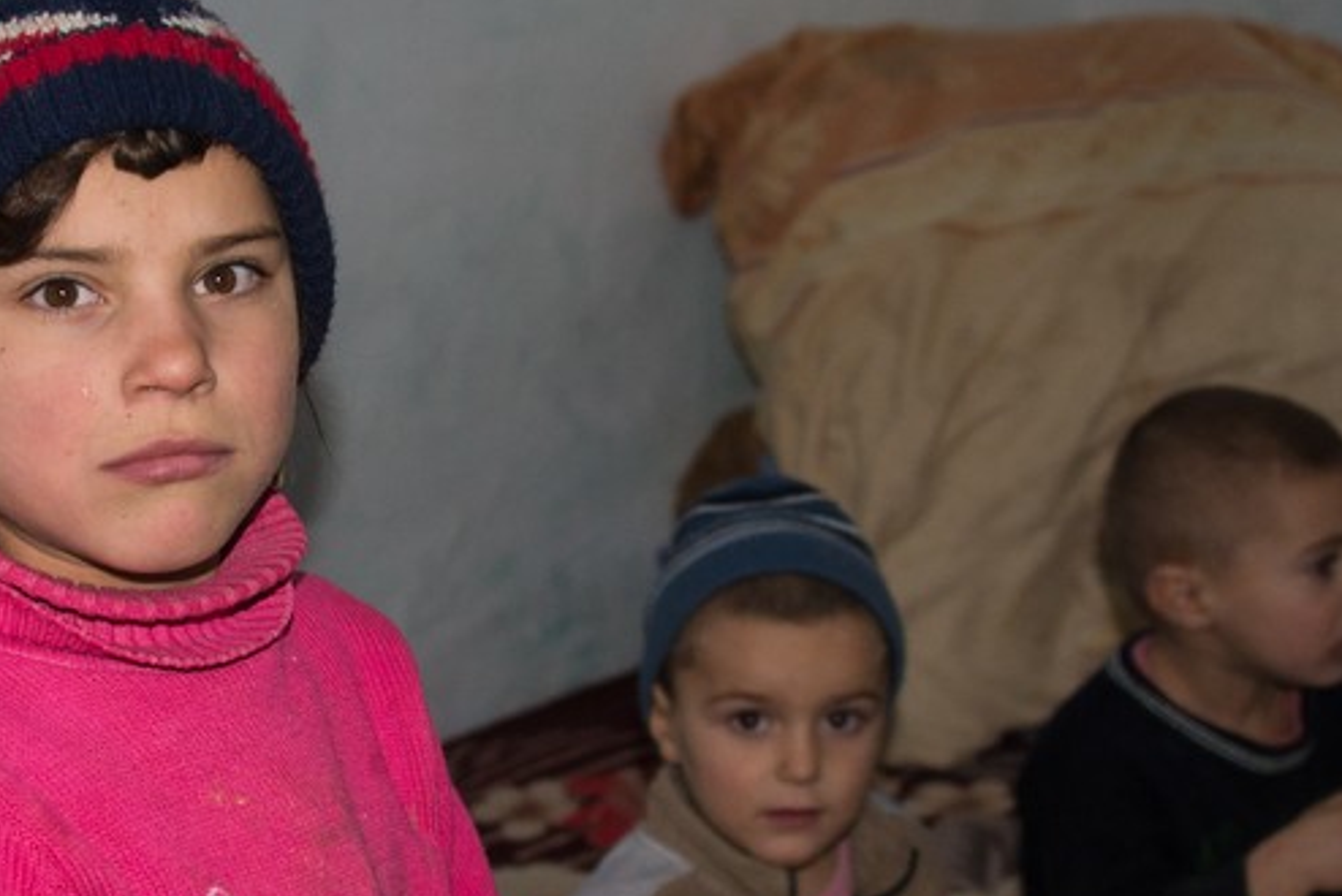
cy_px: 540
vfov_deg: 14.7
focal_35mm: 93
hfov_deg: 21.7
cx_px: 314
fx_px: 3469
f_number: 3.8
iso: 800
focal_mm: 32
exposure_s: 1/60
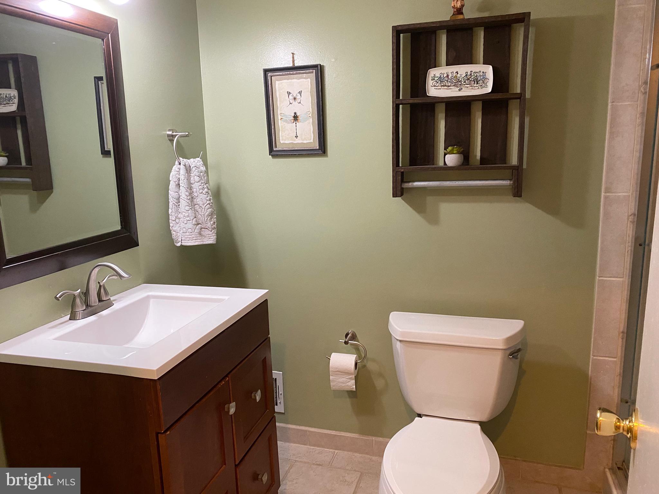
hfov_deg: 67.3
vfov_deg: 53.1
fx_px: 495
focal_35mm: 26
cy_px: 247
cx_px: 330
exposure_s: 1/60
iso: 320
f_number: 1.8
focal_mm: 4.25
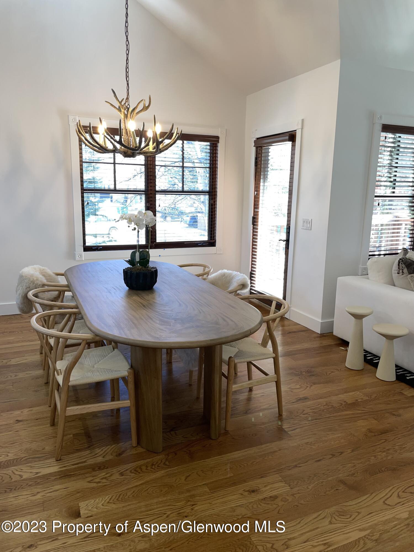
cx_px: 207
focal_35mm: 26
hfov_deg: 53.1
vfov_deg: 67.3
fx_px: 415
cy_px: 276
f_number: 1.6
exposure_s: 1/25
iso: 50
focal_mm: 4.2
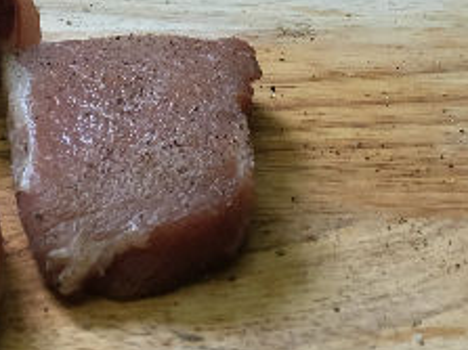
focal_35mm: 104
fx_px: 1405
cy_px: -132
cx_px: 141
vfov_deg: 13.6
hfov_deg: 18.8
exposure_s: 1/33
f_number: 2.2
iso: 125
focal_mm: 4.15
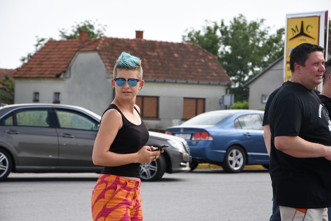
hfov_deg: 14.9
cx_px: 166
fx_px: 1269
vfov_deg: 9.9
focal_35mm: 138
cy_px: 110
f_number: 7.1
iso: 100
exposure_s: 1/160
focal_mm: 92
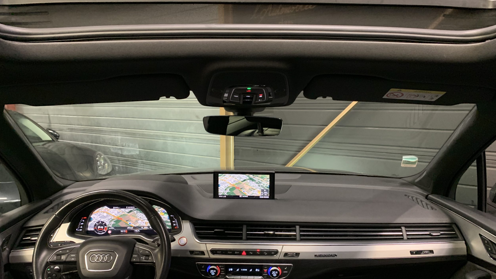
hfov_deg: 66.1
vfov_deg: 40.0
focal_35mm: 29
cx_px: 254
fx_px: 381
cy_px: 165
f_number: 1.8
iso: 500
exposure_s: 1/25
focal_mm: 4.25
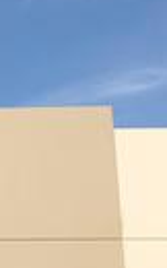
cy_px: 381
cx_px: -469
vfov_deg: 14.0
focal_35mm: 141
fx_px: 1029
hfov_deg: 7.2
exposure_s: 1/2525
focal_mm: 3.99
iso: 20
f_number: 1.8
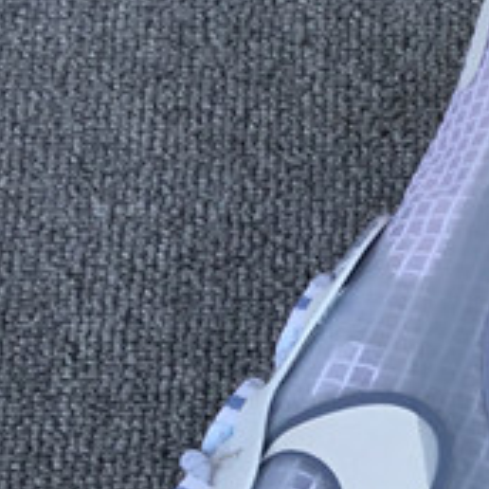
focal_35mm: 143
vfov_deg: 11.8
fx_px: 2285
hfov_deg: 11.8
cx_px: 662
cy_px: 689
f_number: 2.4
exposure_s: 1/243
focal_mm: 3.3
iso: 25
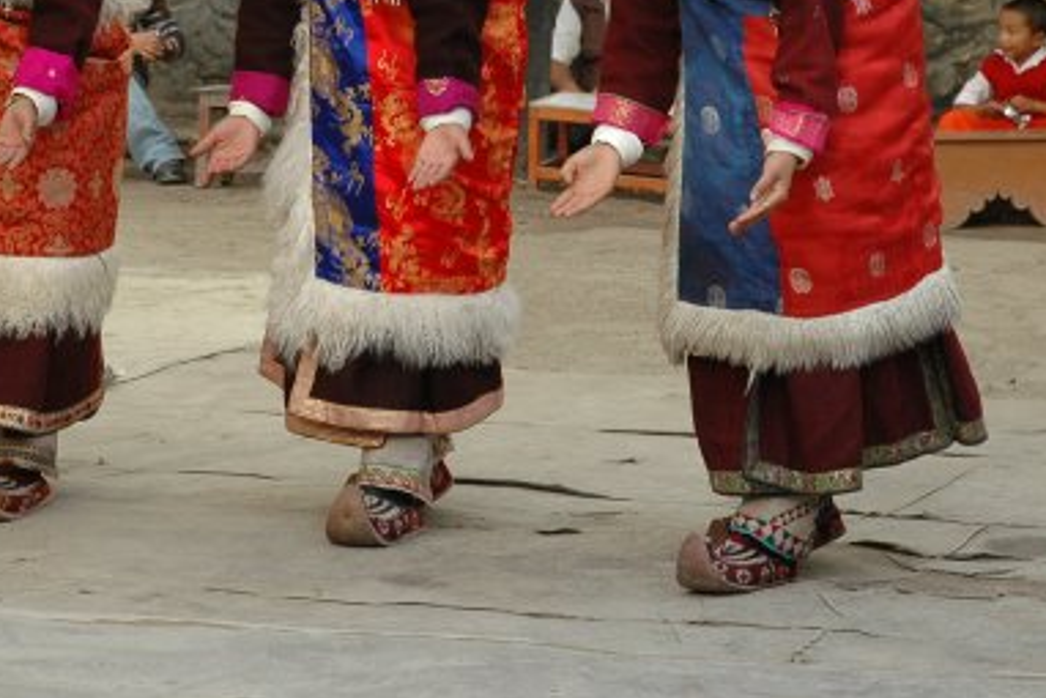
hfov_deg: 13.9
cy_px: 93
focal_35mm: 147
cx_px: 266
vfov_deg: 9.3
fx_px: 4273
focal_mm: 52
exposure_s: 1/125
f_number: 4.5
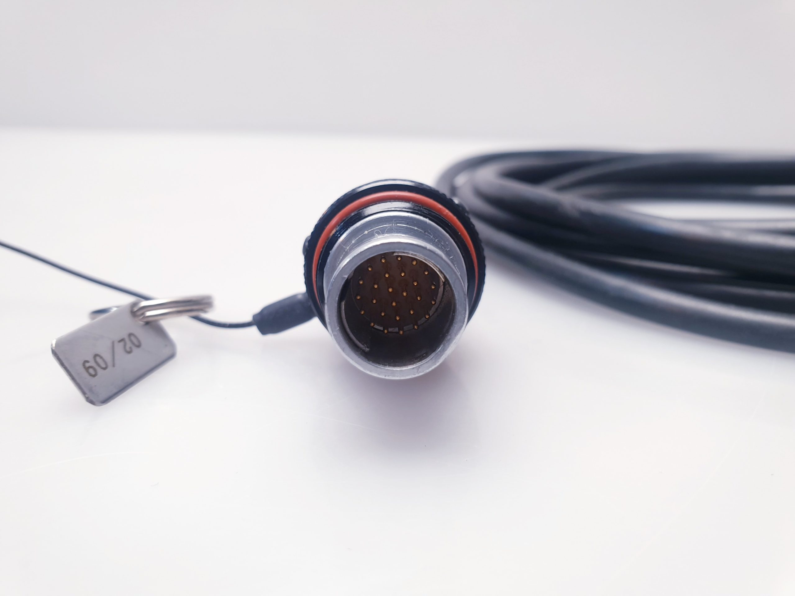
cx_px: 398
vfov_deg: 53.1
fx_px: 597
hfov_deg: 67.3
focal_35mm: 26
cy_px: 298
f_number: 2.4
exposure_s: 1/50
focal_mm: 4.3
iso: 80
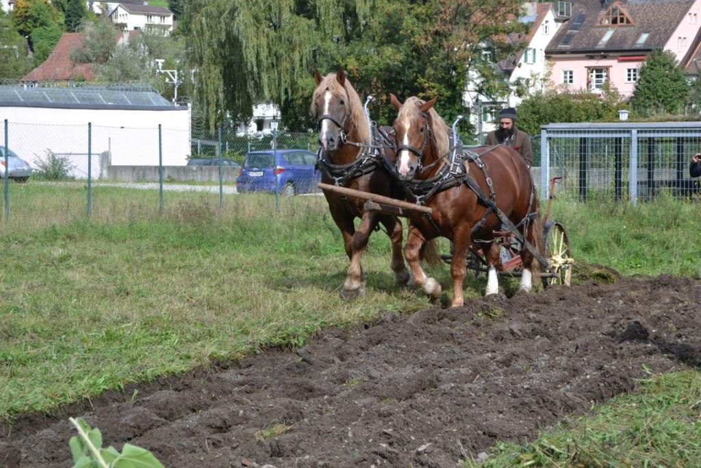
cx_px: 350
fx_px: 1607
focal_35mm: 82
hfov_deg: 24.6
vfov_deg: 16.6
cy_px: 234
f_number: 7.1
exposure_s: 1/200
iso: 100
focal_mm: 55
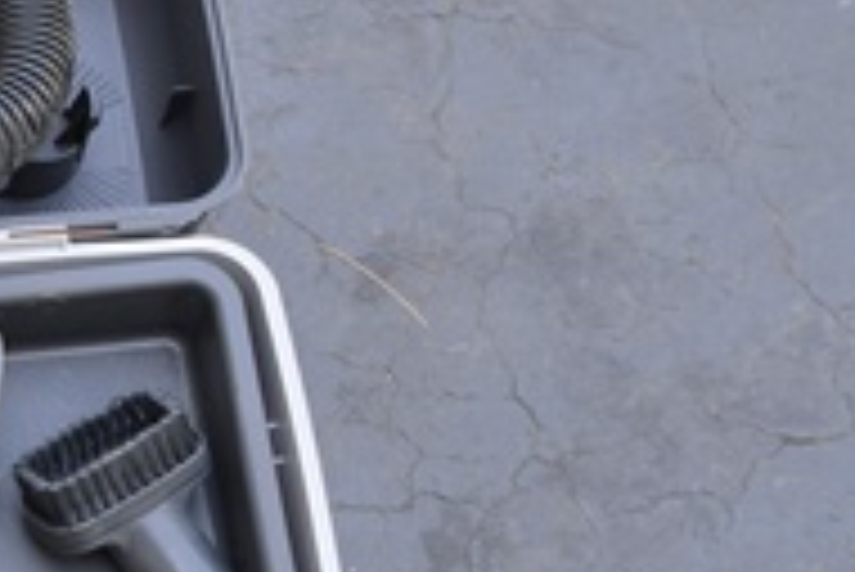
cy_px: 383
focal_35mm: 104
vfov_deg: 13.2
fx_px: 2472
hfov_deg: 17.4
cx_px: -486
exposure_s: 1/125
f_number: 5.6
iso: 400
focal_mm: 22
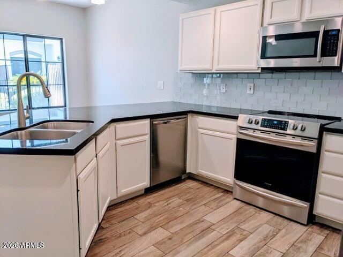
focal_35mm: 27
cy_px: 128
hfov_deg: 65.3
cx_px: 172
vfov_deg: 51.4
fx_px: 268
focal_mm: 4.38
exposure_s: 1/153
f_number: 1.73
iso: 46
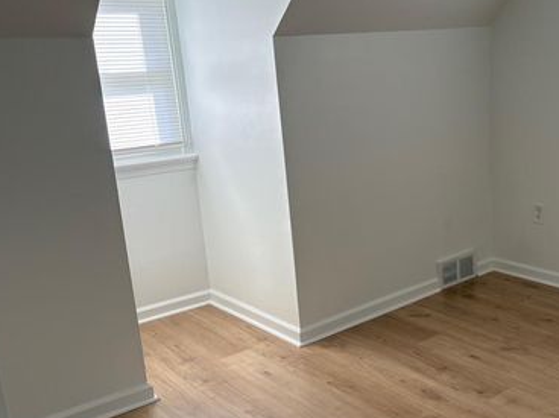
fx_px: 677
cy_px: 233
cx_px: 436
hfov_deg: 43.1
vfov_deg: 34.2
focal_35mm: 42
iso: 64
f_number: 1.6
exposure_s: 1/251
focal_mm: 5.96
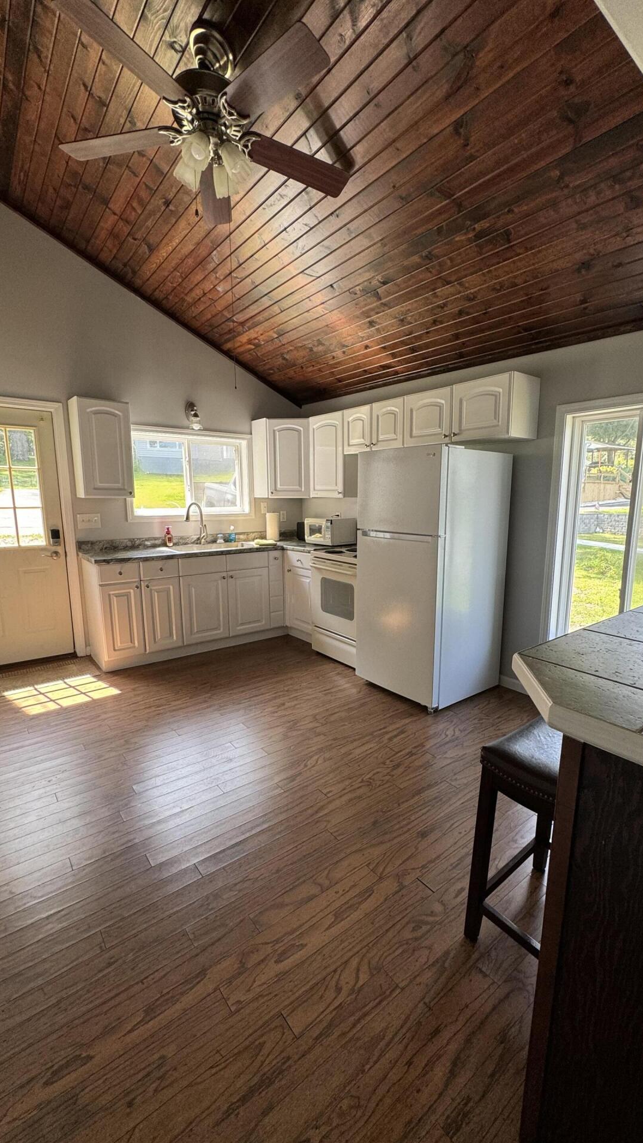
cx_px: 353
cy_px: 580
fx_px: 485
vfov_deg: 99.4
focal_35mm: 16
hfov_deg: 66.9
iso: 80
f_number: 2.2
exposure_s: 1/99
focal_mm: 2.22
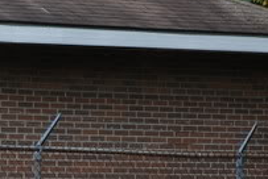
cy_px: 283
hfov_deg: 5.0
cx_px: -22
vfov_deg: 3.3
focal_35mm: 414
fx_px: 3086
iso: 220
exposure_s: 1/125
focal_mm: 70
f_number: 5.6
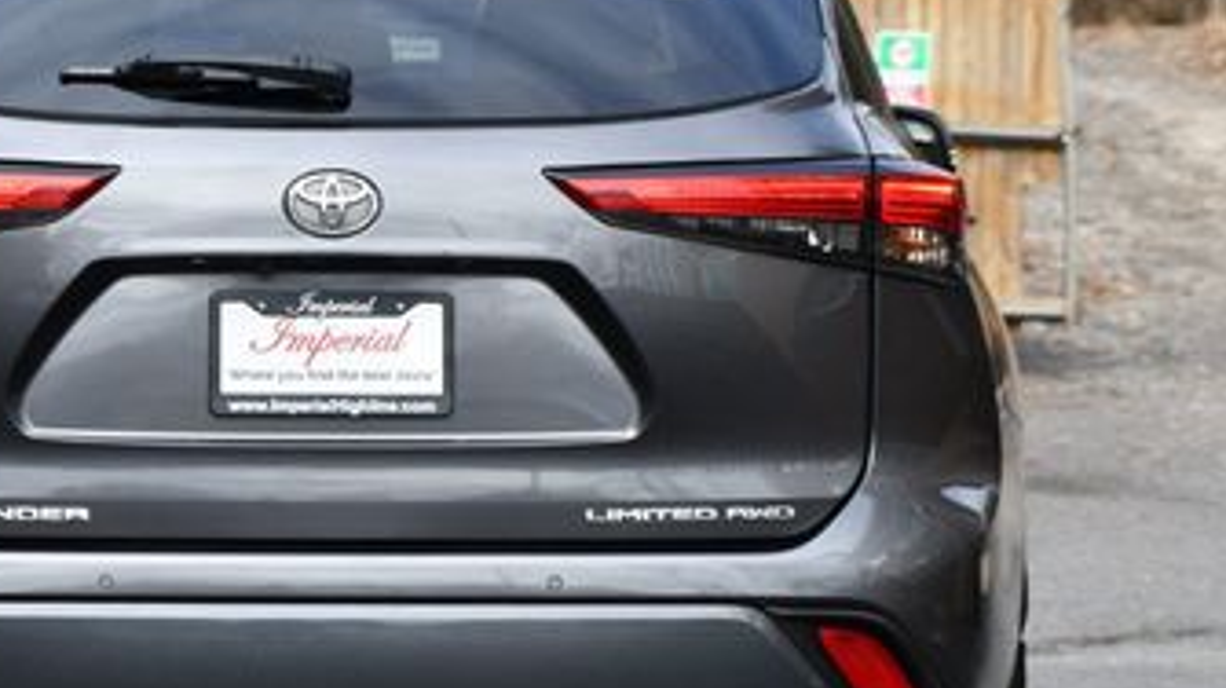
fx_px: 8253
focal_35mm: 254
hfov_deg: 8.5
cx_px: 296
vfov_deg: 4.8
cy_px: 373
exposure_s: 1/250
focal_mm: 85
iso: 200
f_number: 6.3
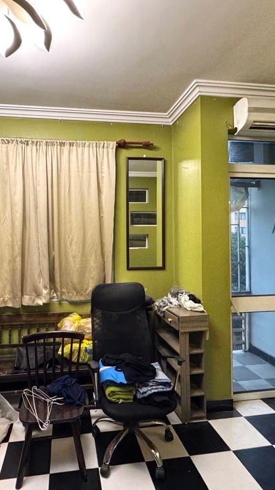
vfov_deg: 83.8
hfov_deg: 52.9
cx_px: 102
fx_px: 272
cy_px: 240
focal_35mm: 21
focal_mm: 2.22
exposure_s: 1/50
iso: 160
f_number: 2.2
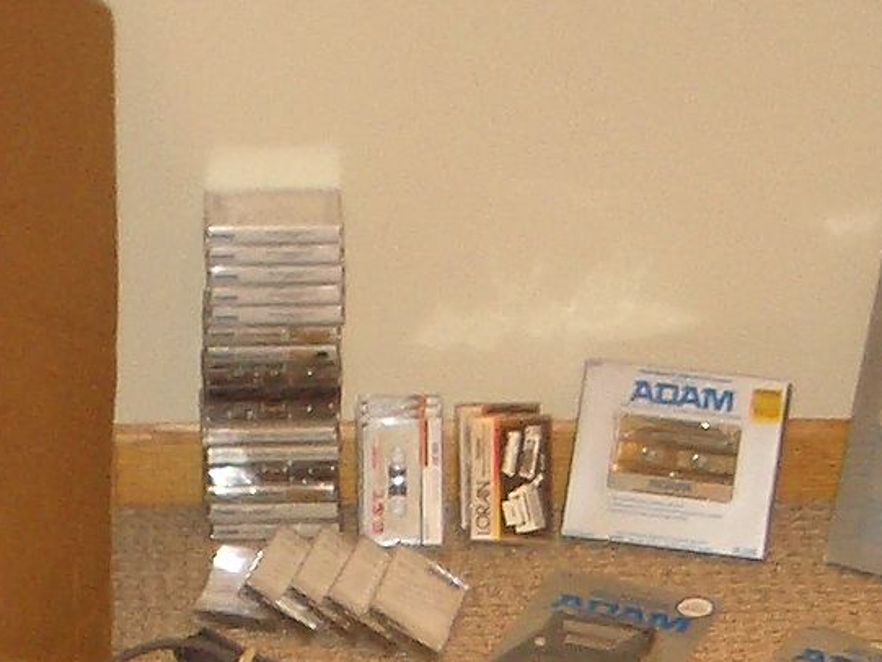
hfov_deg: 13.2
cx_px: 411
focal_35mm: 149
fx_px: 3797
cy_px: 926
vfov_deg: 9.7
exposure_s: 1/60
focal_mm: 5.8
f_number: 2.6
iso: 100
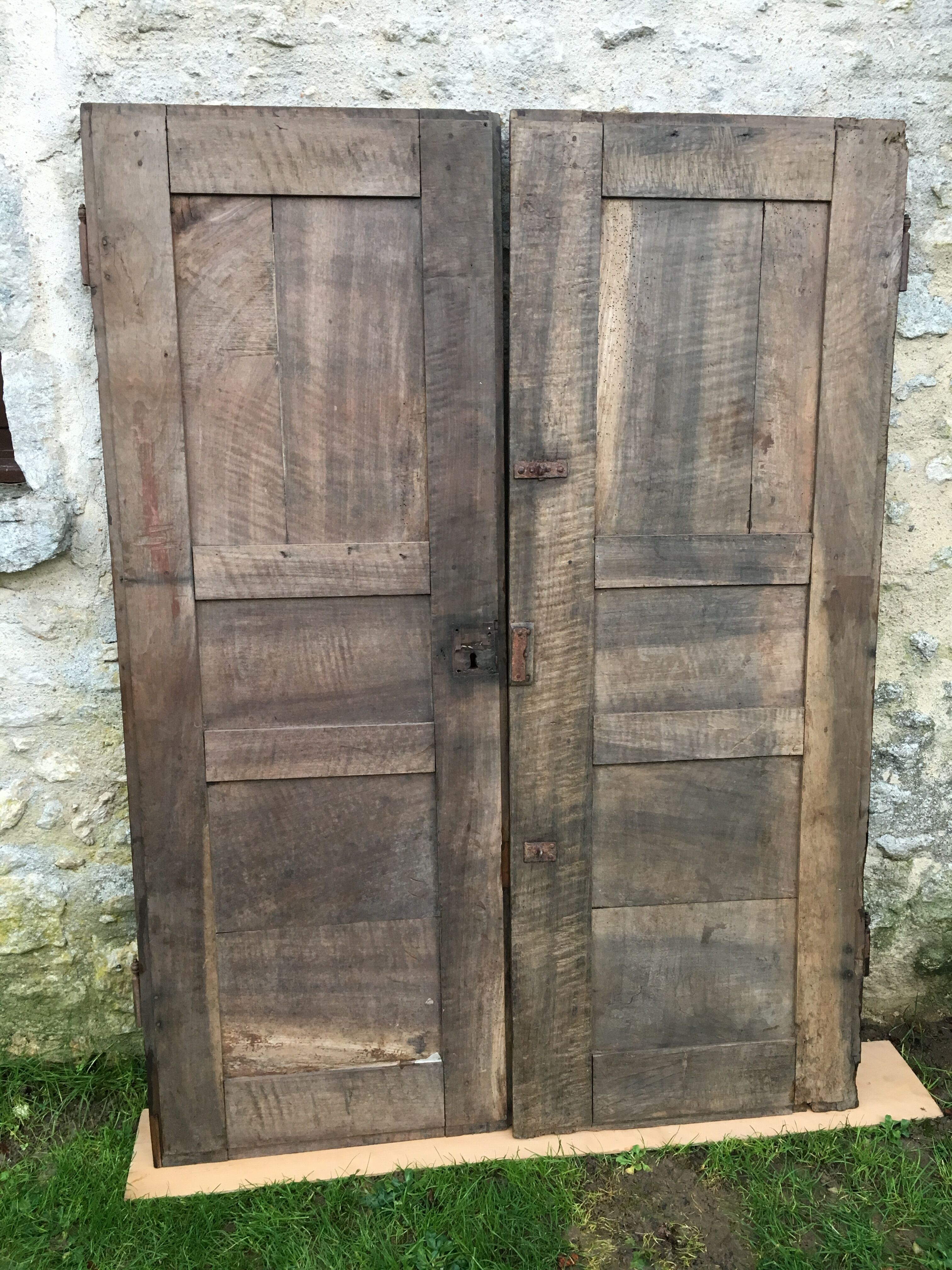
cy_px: 635
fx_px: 1063
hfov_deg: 48.2
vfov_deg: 61.7
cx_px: 476
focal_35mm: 29
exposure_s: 1/33
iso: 50
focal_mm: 4.15
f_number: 2.2
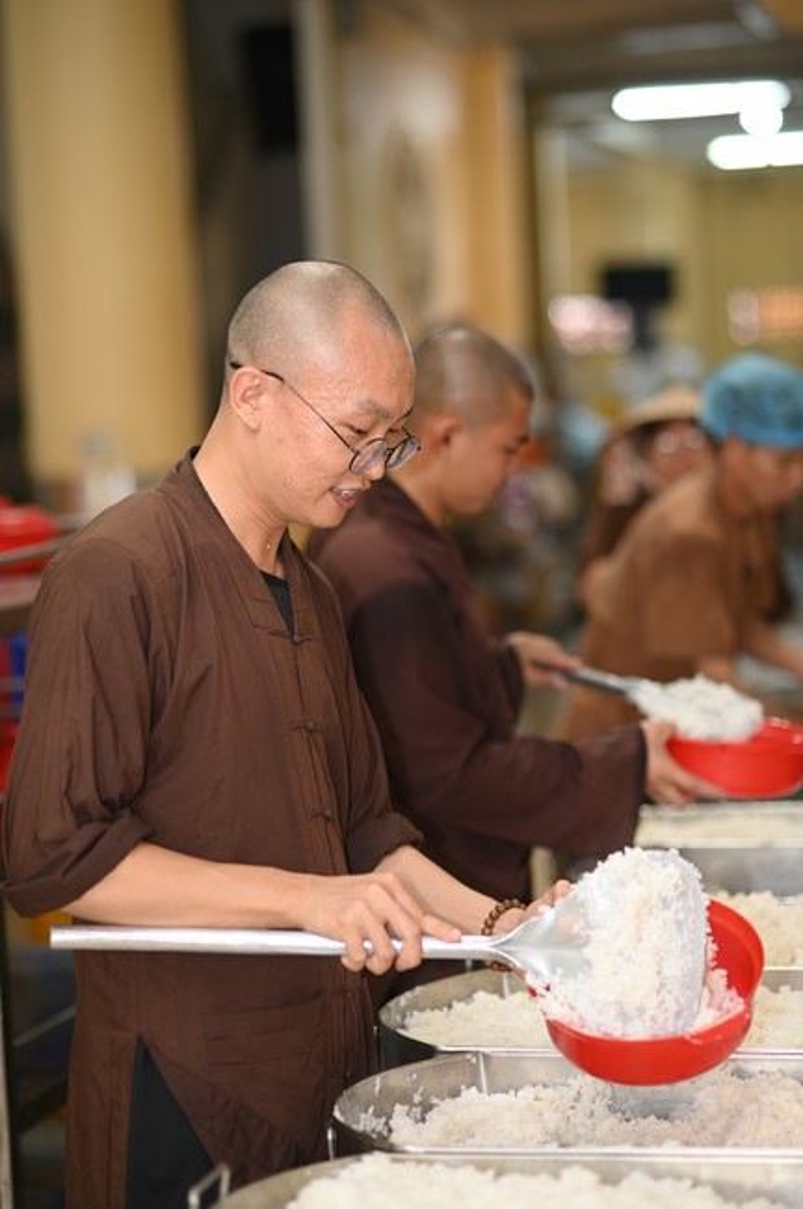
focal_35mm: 85
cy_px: 604
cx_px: 402
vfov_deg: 23.9
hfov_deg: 16.0
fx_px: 2850
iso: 640
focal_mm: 85
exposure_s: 1/125
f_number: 2.2
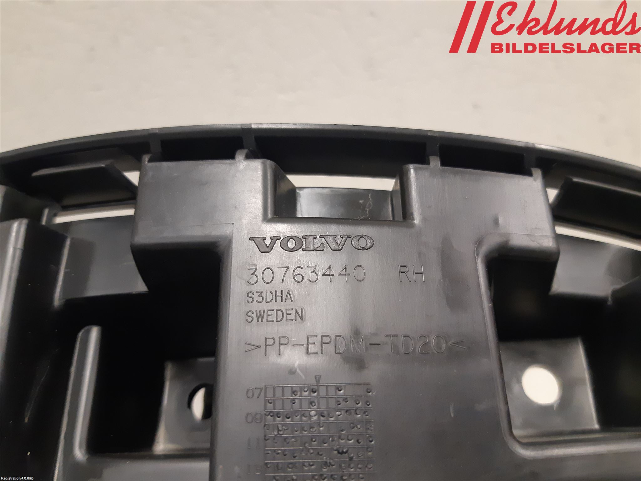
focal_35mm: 26
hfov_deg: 67.3
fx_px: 481
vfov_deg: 53.1
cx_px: 320
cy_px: 240
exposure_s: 1/50
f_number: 1.7
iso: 320
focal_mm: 3.93
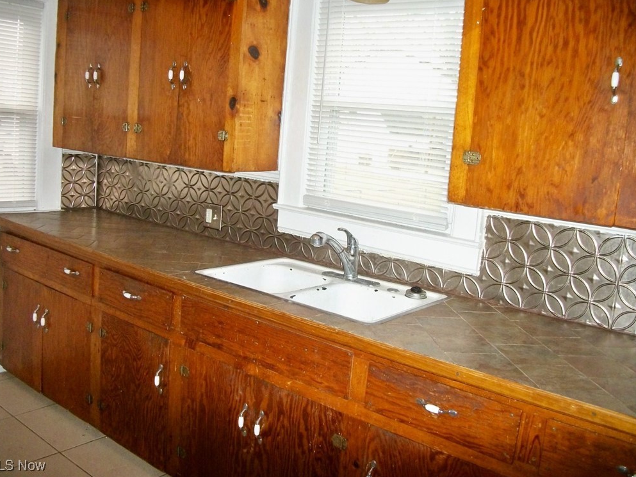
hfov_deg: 55.3
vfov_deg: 43.0
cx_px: 310
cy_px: 234
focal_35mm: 33
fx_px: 606
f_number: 2.9
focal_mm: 5.7
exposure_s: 1/125
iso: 250
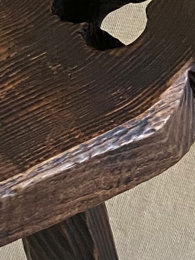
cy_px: 203
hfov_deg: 9.2
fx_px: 1156
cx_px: -158
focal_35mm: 154
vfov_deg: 12.8
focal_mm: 4.25
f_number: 1.8
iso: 500
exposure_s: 1/50
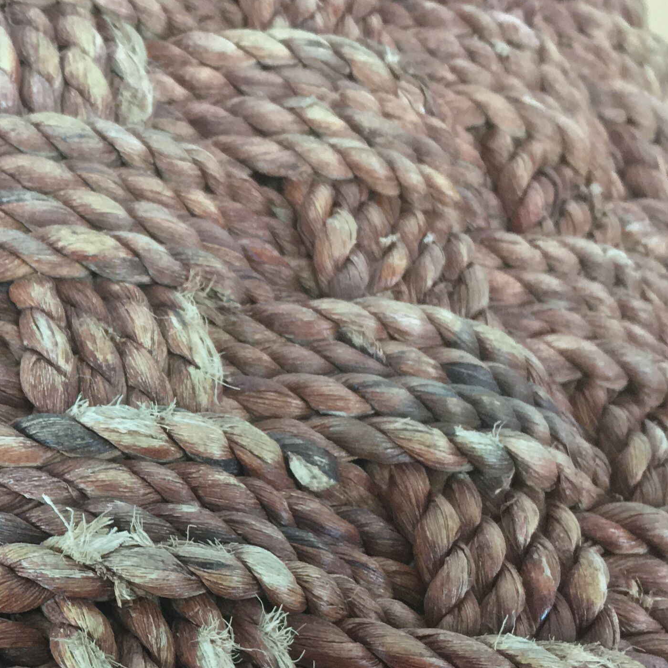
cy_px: 503
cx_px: -138
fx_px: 1616
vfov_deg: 23.1
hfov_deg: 21.6
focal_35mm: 74
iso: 125
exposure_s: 1/33
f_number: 2.2
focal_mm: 4.15
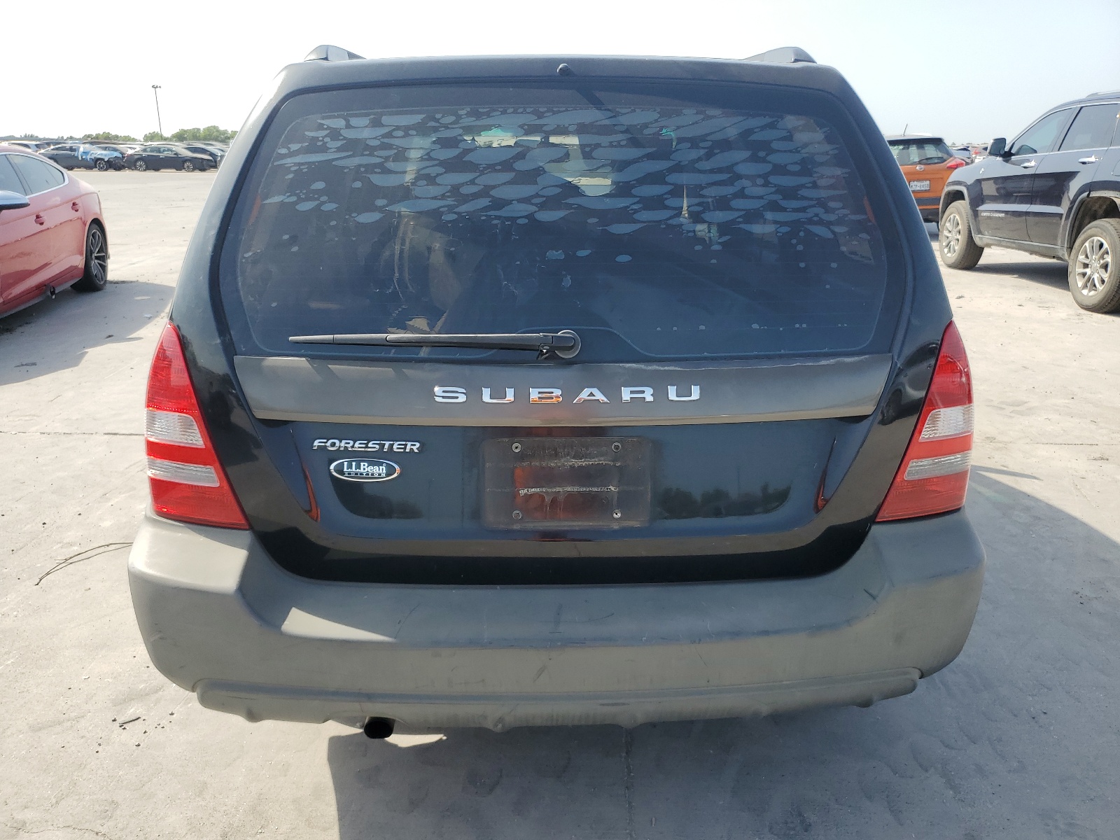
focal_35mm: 26
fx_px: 841
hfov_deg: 67.3
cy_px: 420
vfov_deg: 53.1
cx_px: 560
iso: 50
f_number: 1.5
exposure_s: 1/1667
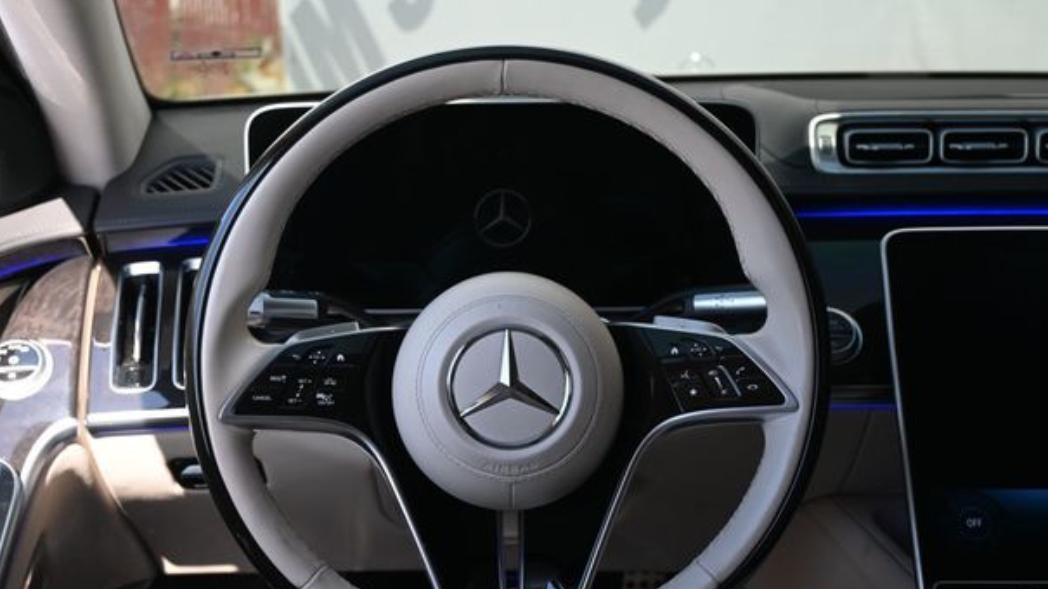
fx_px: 1154
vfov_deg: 28.5
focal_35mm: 42
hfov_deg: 48.8
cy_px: 366
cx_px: 501
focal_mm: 25
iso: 400
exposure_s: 1/160
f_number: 4.2
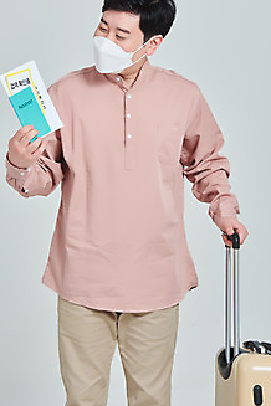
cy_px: 179
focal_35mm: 147
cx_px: 127
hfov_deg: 9.3
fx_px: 1660
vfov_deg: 14.0
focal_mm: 120
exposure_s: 1/125
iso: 100
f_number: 13
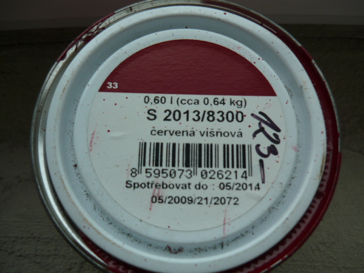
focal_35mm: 33
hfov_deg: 55.4
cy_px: 136
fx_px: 347
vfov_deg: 42.9
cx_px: 182
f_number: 2.8
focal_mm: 5.5
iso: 100
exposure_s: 1/60
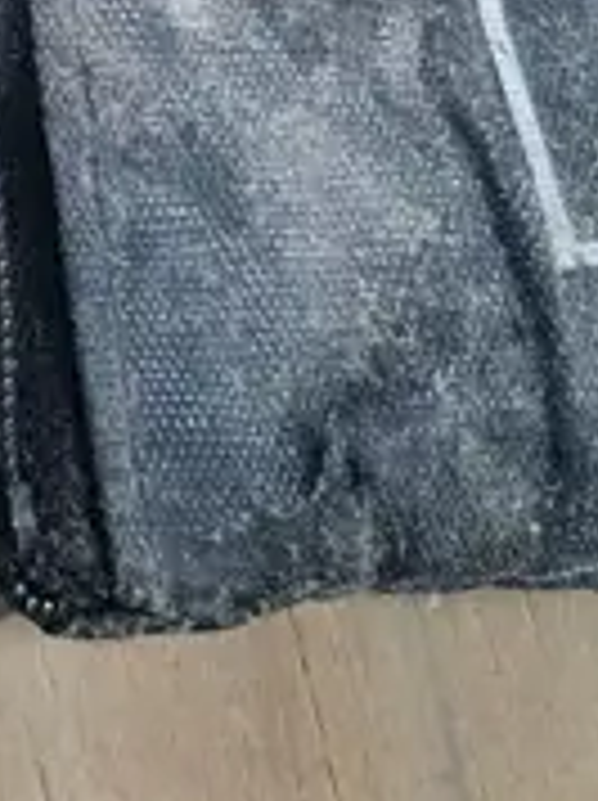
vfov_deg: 12.9
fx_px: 3325
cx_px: -1007
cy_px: -454
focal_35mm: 144
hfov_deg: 8.9
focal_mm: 7
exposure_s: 1/100
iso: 250
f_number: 1.8
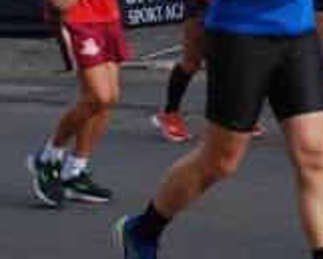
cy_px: -71
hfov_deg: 9.6
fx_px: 1913
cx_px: 341
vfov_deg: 7.7
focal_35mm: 200
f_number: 4.5
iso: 1000
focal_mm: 38
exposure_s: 1/1000
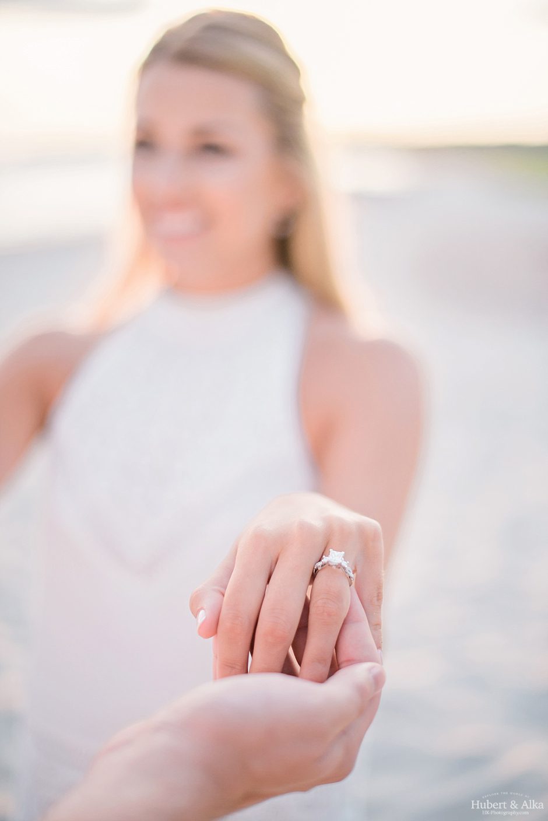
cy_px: 410
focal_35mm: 50
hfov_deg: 27.0
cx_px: 274
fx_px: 1140
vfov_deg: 39.6
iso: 320
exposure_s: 1/1000
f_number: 1.4
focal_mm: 50
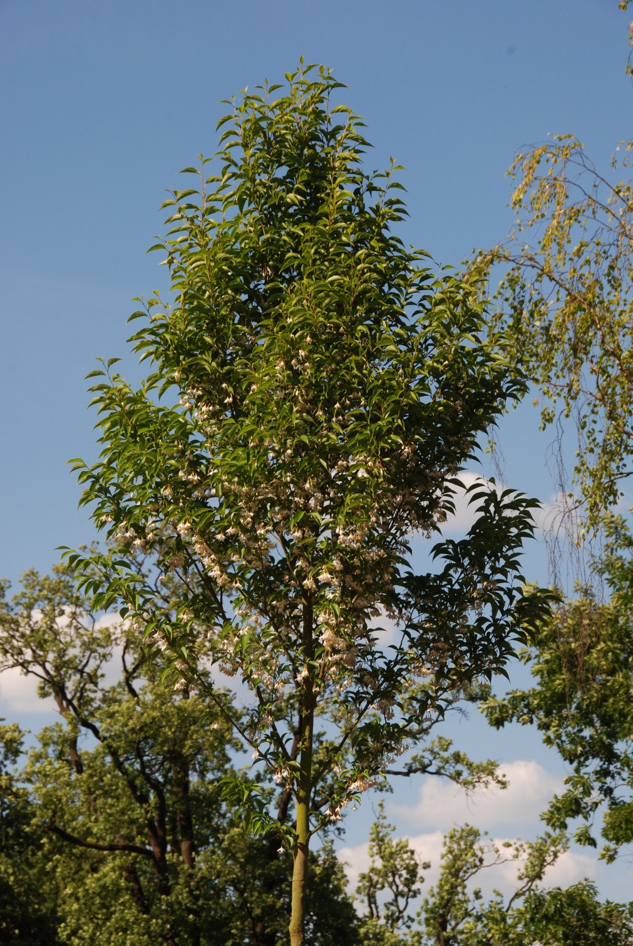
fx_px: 3234
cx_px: 316
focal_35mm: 123
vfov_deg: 16.6
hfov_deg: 11.2
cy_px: 473
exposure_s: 1/200
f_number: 13
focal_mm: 82
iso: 200
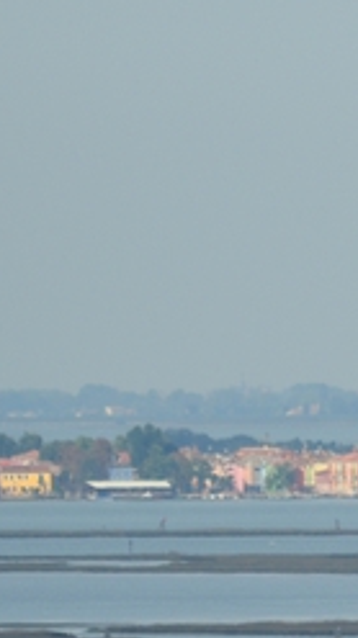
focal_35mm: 1772
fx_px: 29986
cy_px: 243
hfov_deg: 0.7
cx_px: 657
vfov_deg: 1.2
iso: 160
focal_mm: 400
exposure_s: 1/640
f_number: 5.6
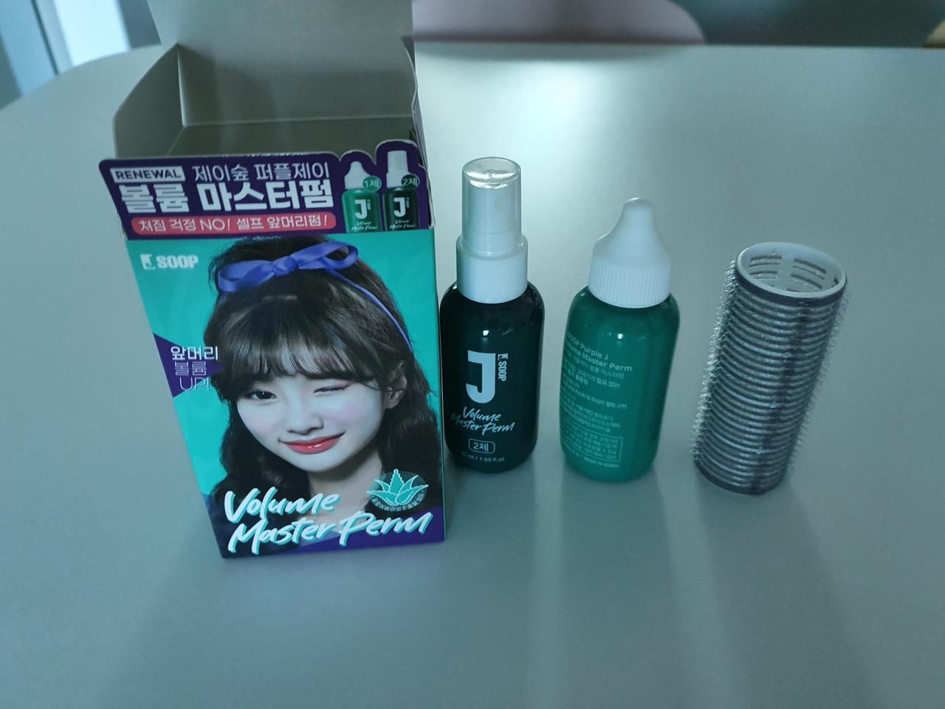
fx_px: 710
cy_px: 354
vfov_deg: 53.1
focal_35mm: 26
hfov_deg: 67.3
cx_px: 472
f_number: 1.5
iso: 500
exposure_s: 1/40
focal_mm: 4.32
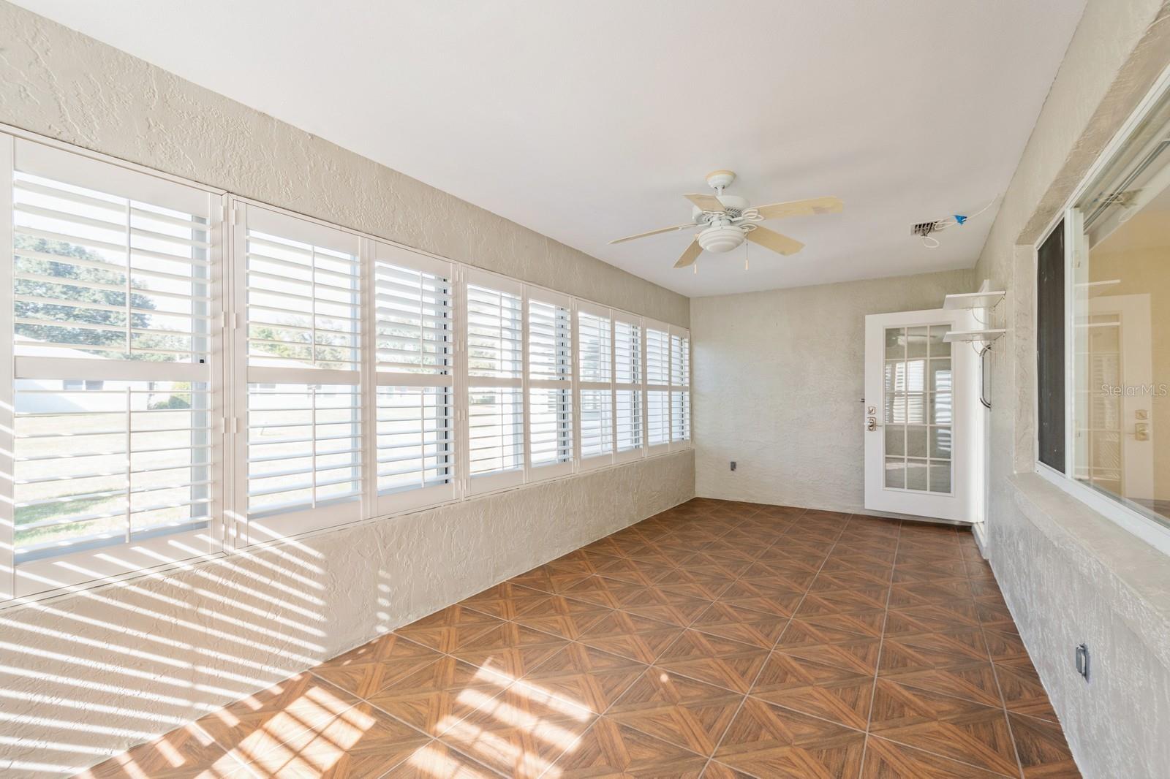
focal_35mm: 15
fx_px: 487
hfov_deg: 100.4
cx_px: 585
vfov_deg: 77.3
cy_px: 390
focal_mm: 10
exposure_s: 1/15
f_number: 8
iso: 200
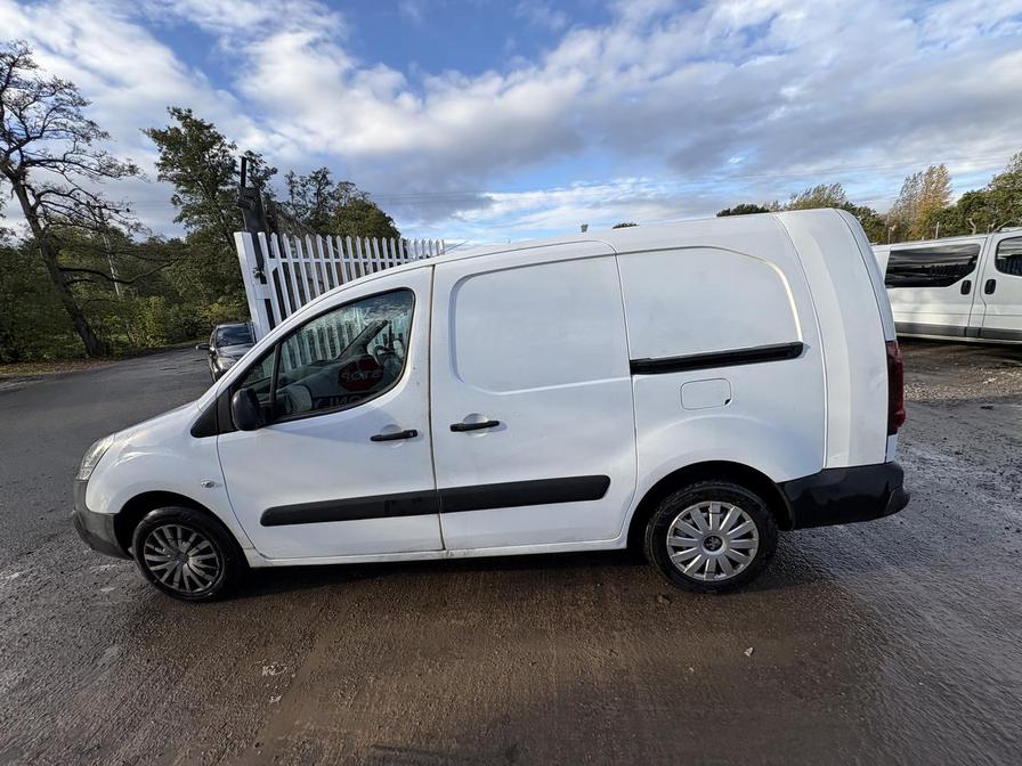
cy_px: 383
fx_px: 413
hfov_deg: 102.1
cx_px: 511
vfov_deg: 85.7
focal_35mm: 14
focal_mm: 2.22
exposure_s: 1/899
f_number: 2.2
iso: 40
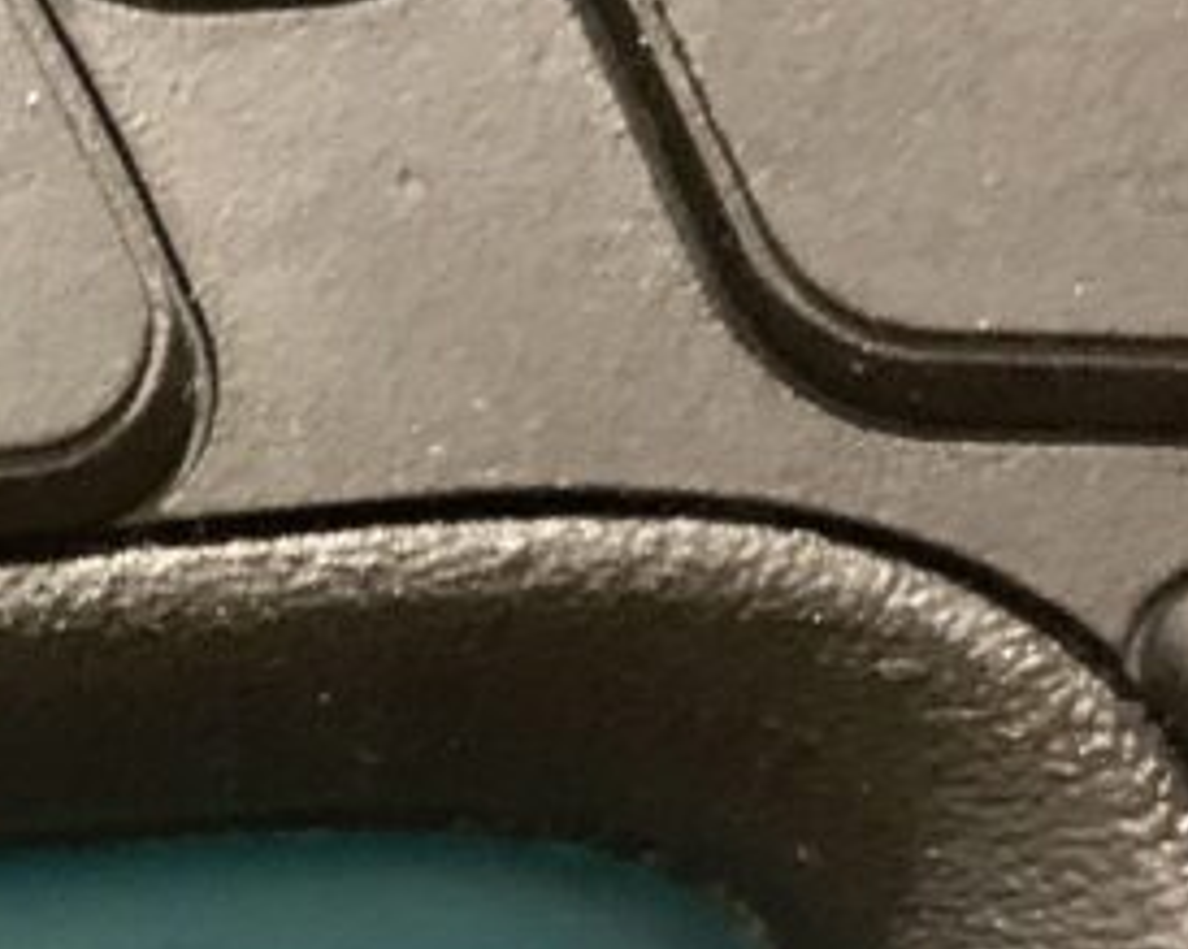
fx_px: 3339
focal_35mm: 95
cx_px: -317
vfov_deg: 15.7
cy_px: 1075
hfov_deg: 18.8
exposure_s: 1/24
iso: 640
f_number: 1.8
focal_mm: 4.25
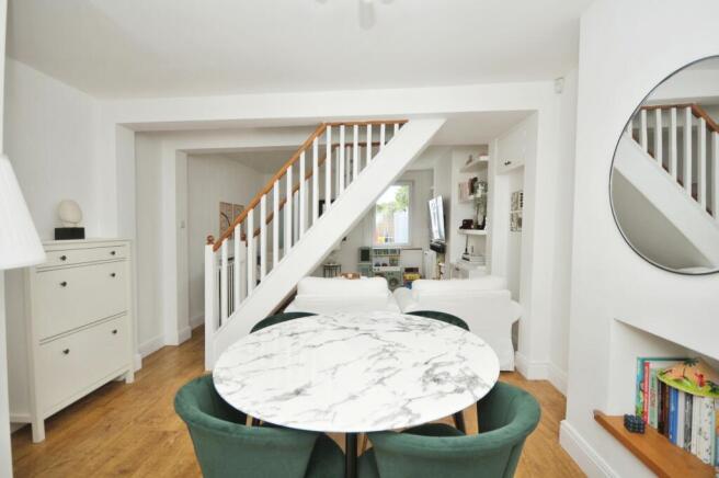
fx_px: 299
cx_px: 360
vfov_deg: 77.2
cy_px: 239
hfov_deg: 100.4
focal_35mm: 15
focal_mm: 10
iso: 200
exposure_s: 1/60
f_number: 5
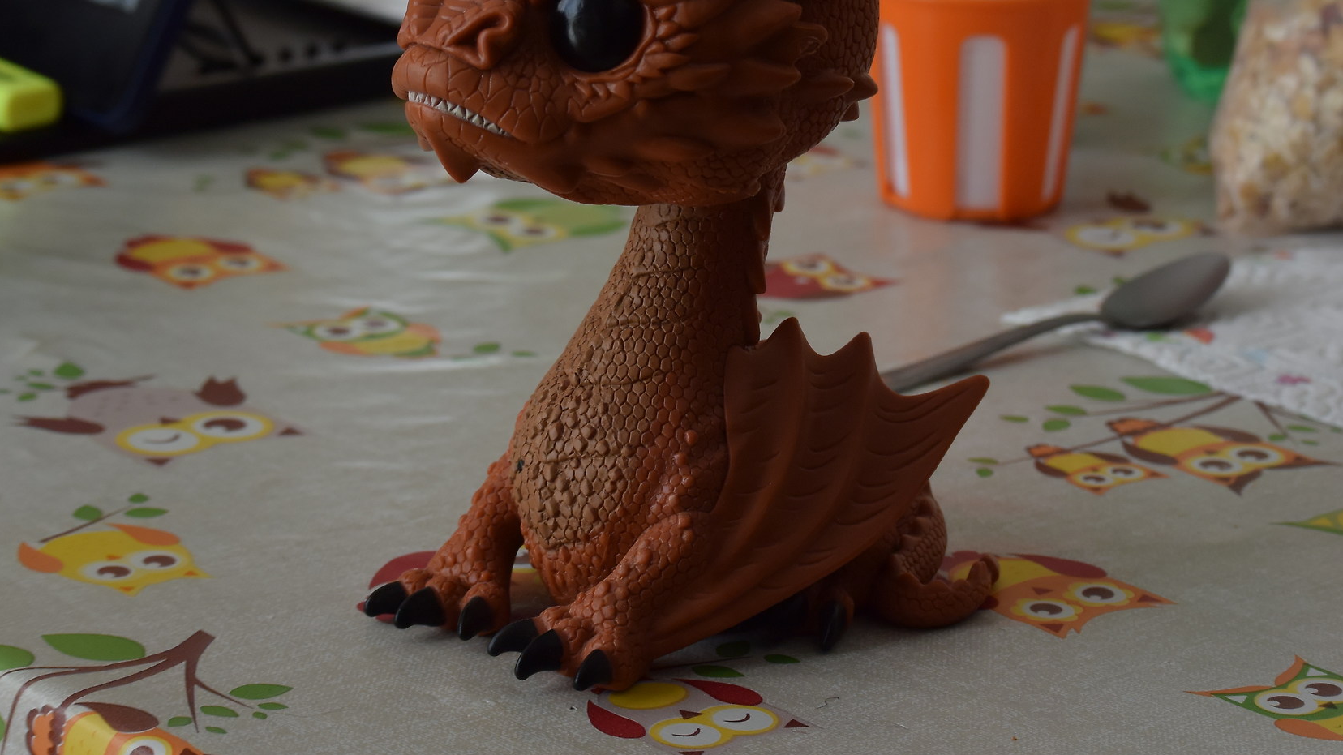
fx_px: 4380
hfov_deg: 17.4
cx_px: 749
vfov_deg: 9.8
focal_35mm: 123
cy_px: 253
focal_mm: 30
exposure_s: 1/250
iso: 160
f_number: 4
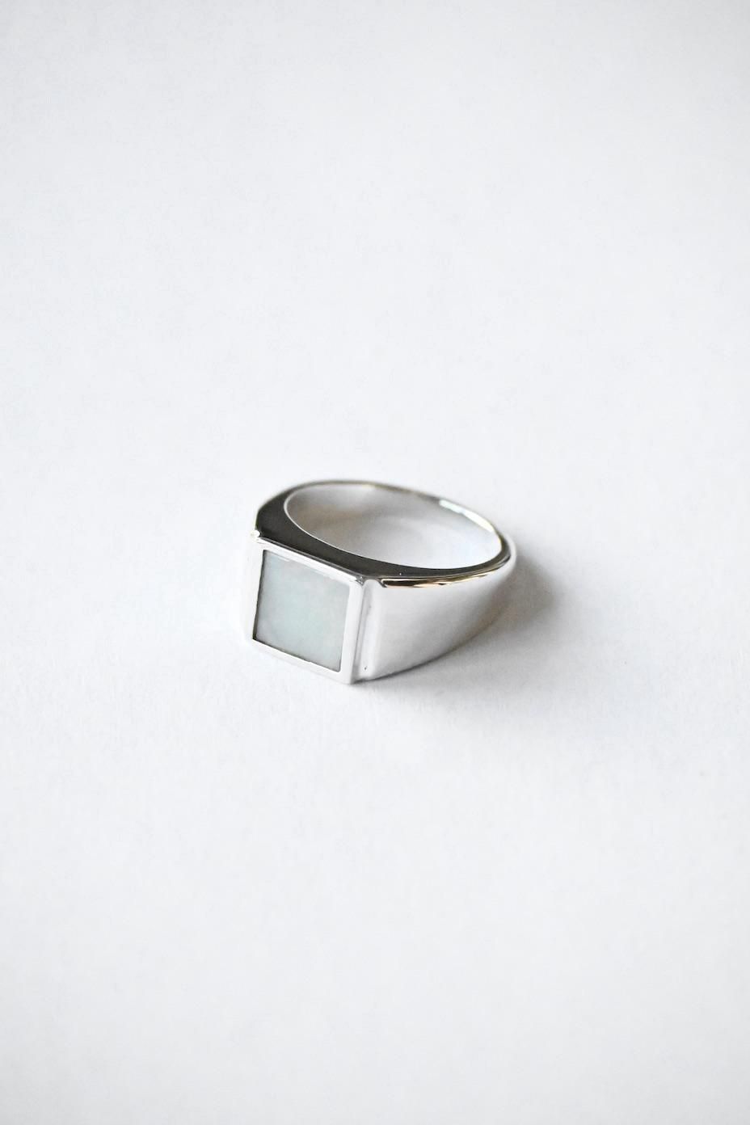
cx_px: 375
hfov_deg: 3.8
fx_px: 11249
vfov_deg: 5.7
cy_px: 562
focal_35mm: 360
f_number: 6.3
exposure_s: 1/2500
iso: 25600
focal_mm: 240
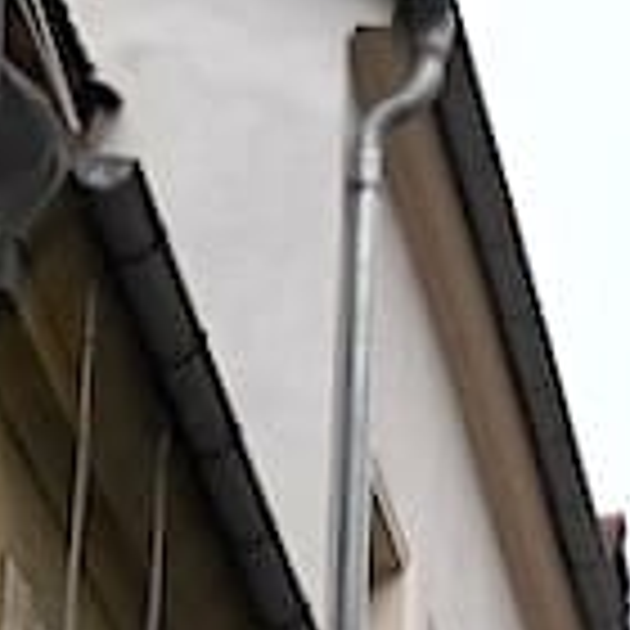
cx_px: 1292
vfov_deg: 6.0
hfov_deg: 6.2
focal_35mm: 276
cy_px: 1717
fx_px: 5683
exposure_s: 1/250
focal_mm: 38
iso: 400
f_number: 8
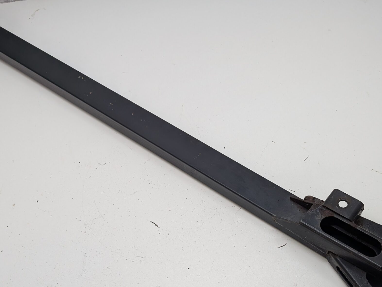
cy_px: 232
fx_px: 431
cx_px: 252
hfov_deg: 47.1
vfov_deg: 35.6
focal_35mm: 39
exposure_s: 1/53.2
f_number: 1.68
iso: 59
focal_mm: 6.9
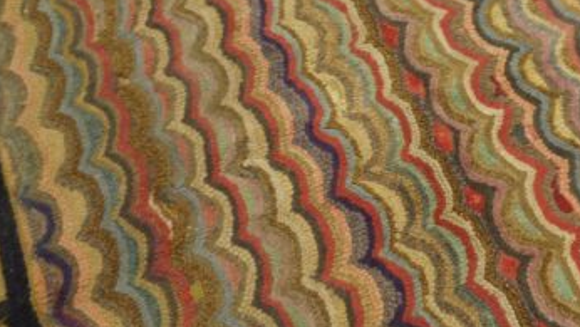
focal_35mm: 49
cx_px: 446
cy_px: 105
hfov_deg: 40.7
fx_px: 754
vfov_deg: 24.3
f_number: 4
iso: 1000
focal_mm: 18
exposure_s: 1/60
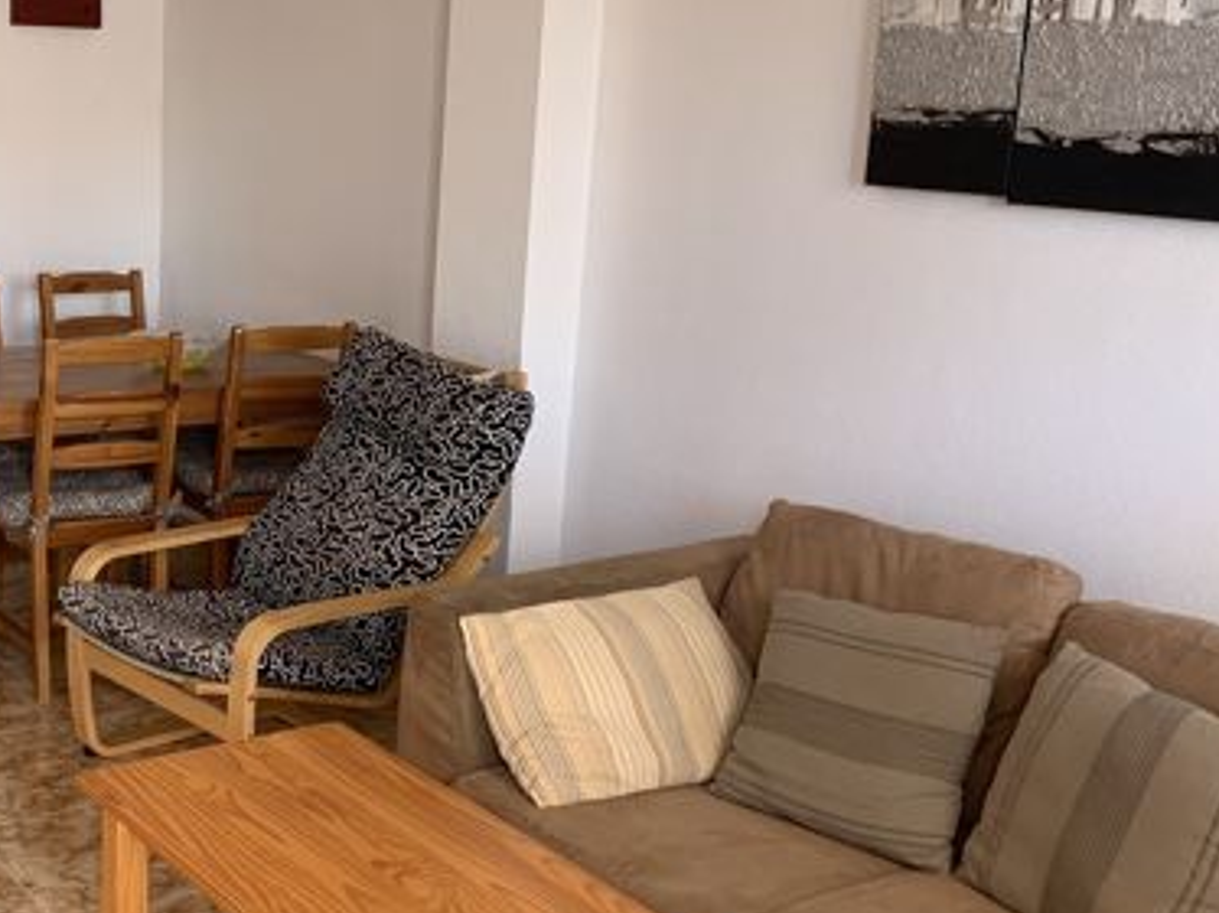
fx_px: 1724
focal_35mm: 49
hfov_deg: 38.1
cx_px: 321
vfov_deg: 29.6
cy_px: 470
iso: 100
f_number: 1.8
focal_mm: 4.25
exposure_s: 1/99
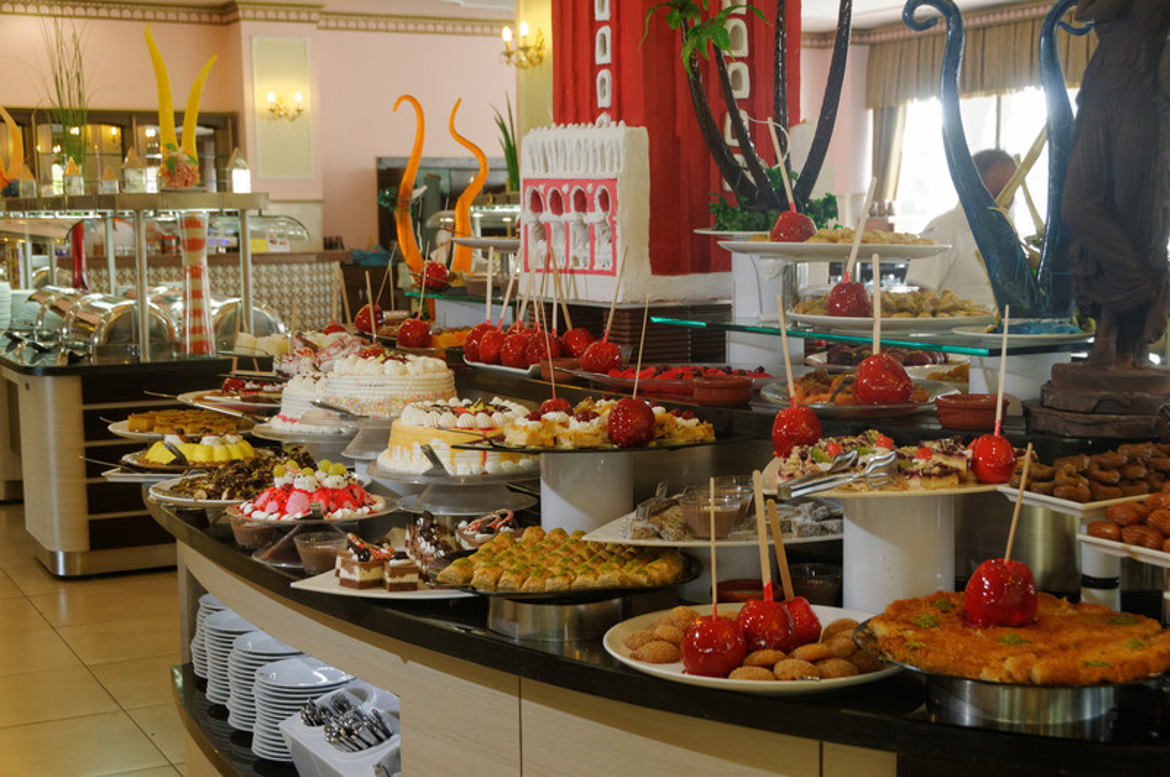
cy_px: 388
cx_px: 585
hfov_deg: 38.9
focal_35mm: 51
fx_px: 1655
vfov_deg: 26.4
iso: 200
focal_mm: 34
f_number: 5.6
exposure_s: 1/8
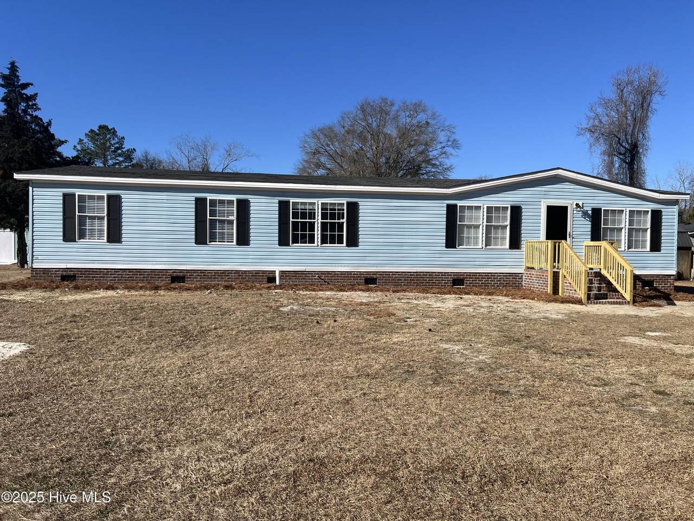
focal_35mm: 26
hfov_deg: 67.3
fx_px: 521
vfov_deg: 53.1
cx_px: 347
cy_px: 260
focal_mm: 5.7
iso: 50
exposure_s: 1/5076
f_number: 1.5
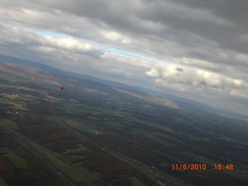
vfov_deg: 37.7
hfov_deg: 49.0
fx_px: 272
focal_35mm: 38
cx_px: 124
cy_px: 93
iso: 50
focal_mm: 6.3
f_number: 4.4
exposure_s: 1/320
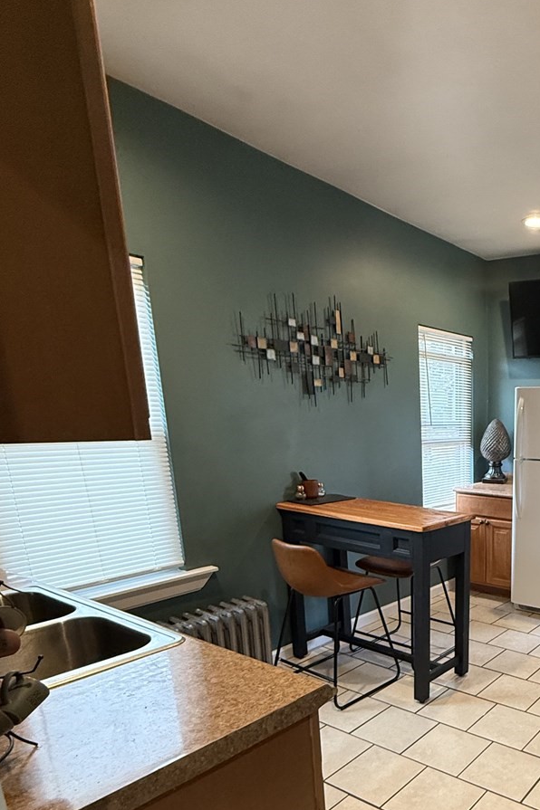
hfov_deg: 45.3
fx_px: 563
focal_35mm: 25
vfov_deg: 68.6
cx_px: 507
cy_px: 567
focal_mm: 2.22
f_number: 2.2
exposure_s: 1/60
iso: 400
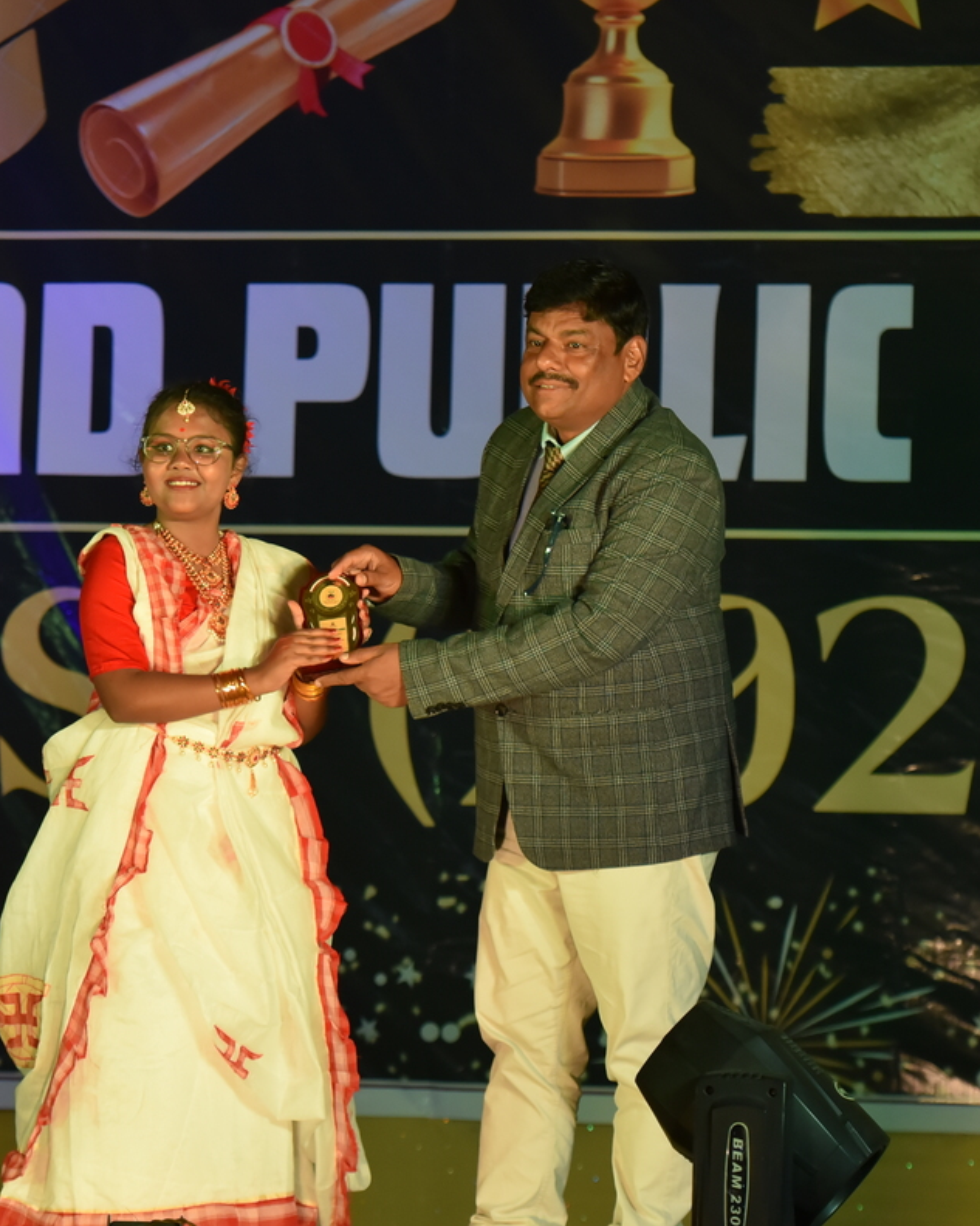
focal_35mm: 214
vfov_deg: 9.0
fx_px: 7763
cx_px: 331
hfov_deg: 7.2
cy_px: 650
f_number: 2.8
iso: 1600
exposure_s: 1/400
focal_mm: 120
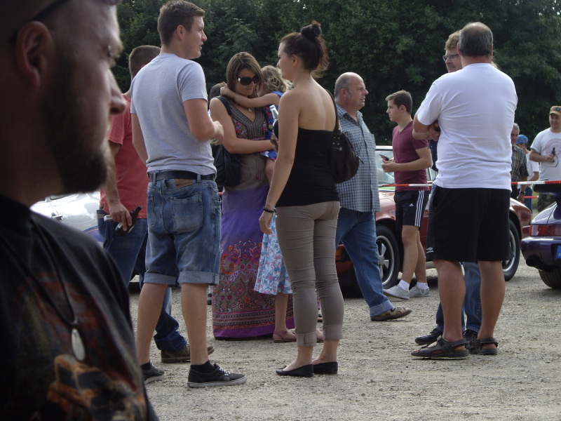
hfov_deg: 17.3
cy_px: 210
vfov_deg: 13.0
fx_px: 1848
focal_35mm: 114
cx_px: 280
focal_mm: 23.7
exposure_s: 1/200
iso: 100
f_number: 5.4
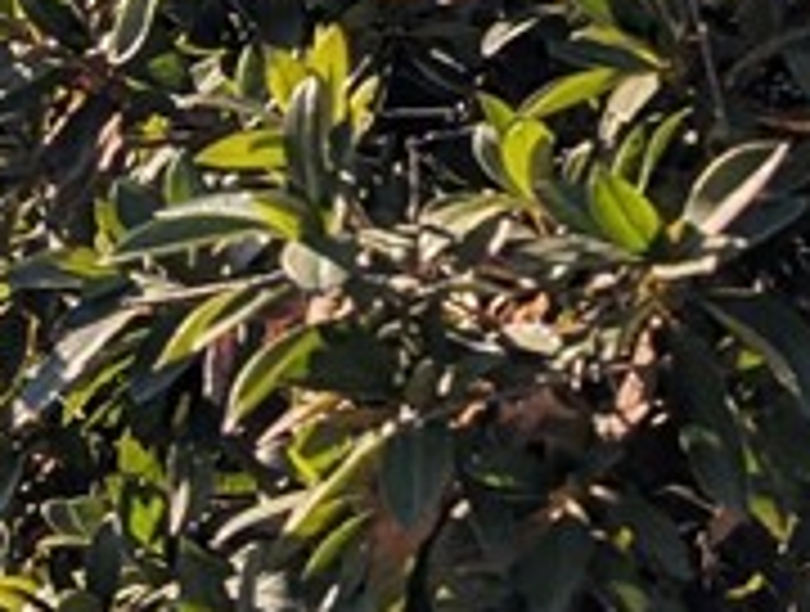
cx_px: 74
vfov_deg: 9.5
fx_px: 3191
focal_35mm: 136
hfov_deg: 14.3
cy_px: -932
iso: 22
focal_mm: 6.9
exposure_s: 1/1513
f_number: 1.68
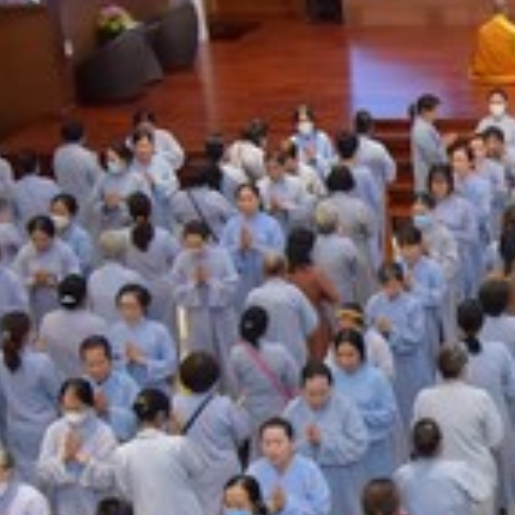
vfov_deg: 18.5
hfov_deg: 17.4
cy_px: 427
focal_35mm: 93
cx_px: 699
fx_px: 1565
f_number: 6.3
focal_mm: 24
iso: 1250
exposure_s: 1/100
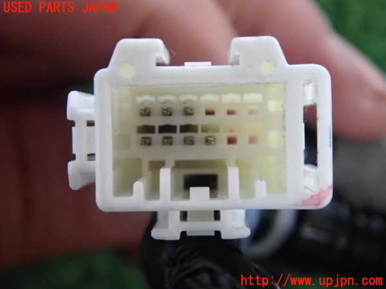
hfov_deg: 60.0
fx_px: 335
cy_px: 144
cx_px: 193
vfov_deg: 46.8
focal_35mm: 30
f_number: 4.9
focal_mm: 5.4
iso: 2000
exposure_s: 1/60
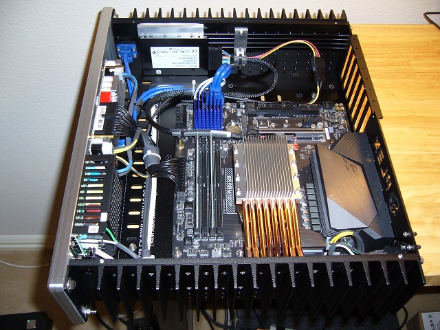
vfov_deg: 40.7
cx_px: 220
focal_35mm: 35
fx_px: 445
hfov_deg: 52.6
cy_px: 165
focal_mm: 5.8
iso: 100
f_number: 2.8
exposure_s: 1/30
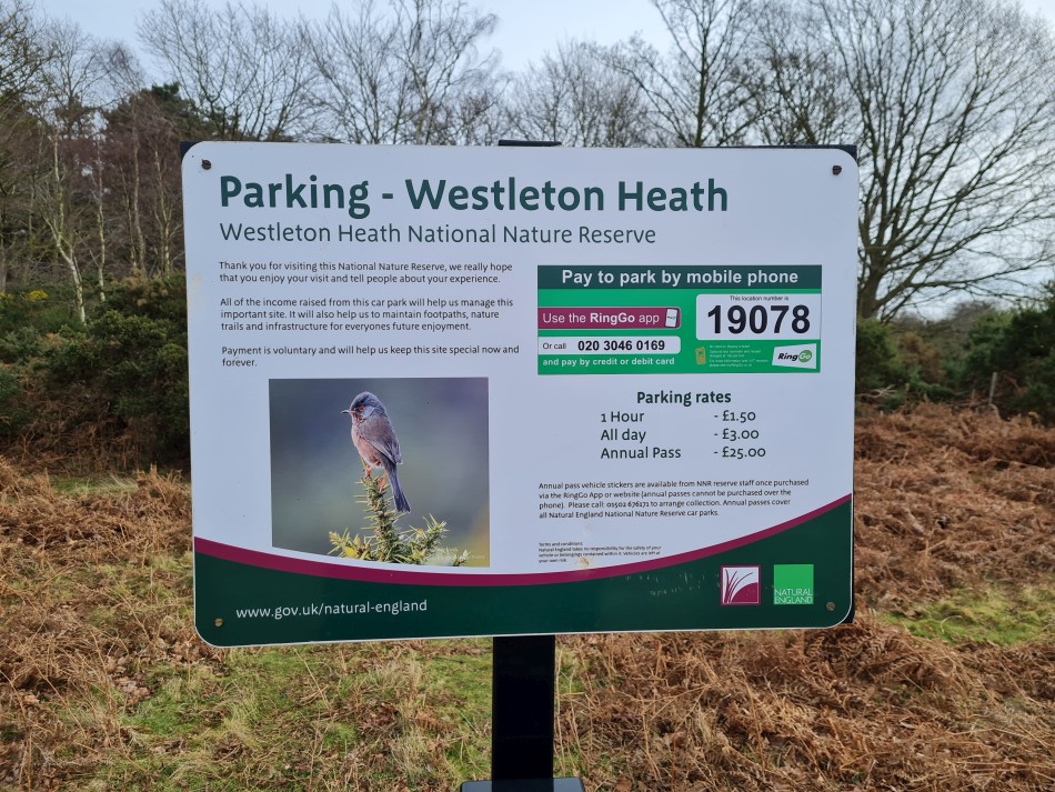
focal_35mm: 26
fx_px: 793
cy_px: 396
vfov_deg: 53.1
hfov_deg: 67.3
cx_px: 528
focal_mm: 5.4
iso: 50
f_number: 1.8
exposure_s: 1/1400
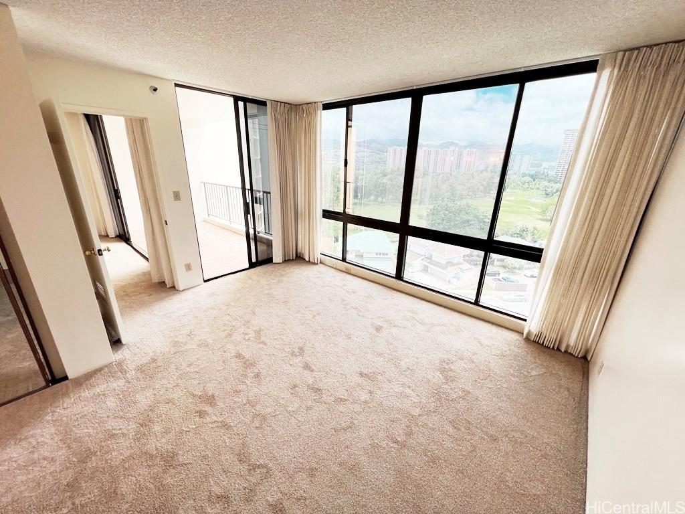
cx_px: 342
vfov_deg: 89.9
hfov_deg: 106.2
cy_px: 257
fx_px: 257
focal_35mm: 13
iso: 32
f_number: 1.8
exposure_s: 1/158
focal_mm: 1.57
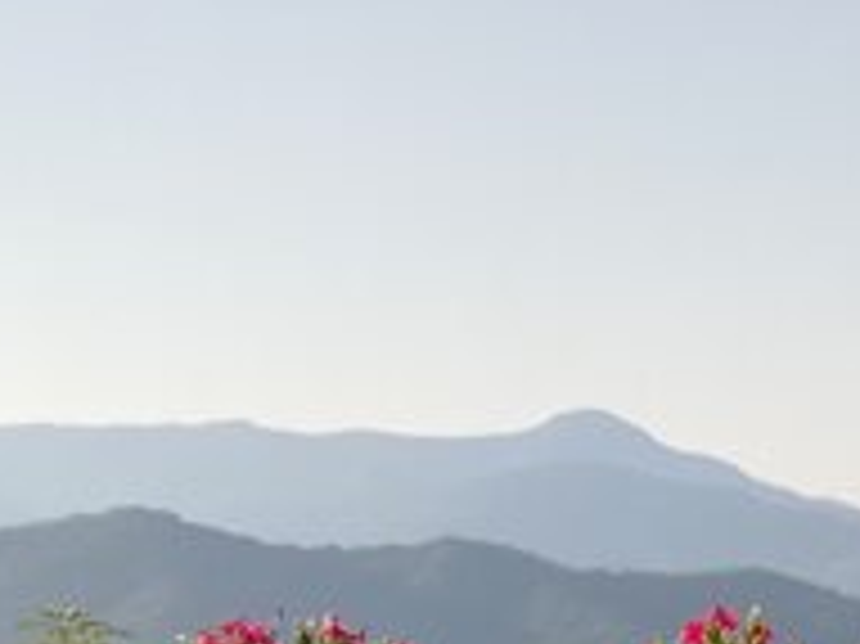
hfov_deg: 15.3
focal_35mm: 109
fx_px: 2706
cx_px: 1603
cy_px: 820
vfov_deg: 13.1
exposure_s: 1/360
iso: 50
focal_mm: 3.83
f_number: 2.2
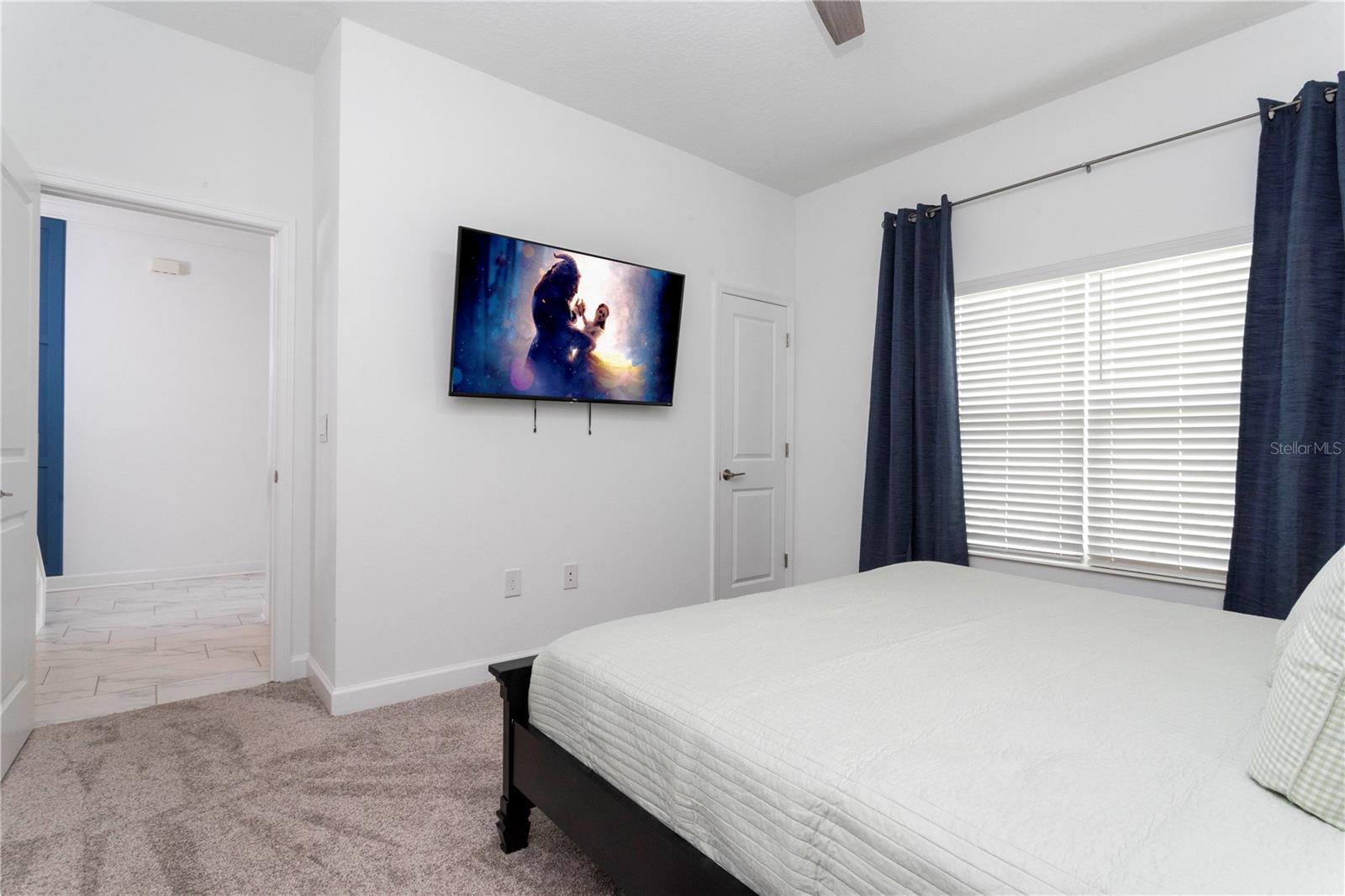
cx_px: 672
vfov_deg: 70.4
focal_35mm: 17
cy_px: 448
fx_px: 635
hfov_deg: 93.3
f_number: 16
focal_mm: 17
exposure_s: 1/13
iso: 800
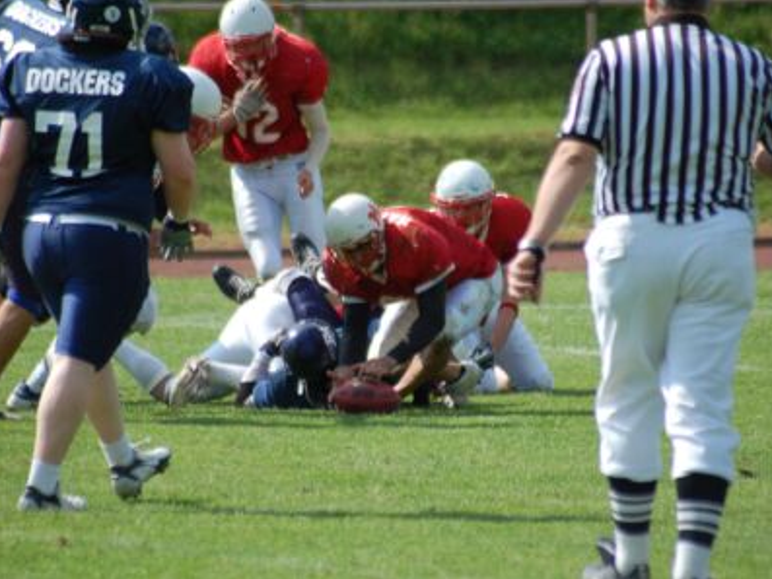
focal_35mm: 493
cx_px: 404
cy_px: 290
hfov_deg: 4.0
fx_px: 10998
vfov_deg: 3.0
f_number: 5.6
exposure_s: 1/1000
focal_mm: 300
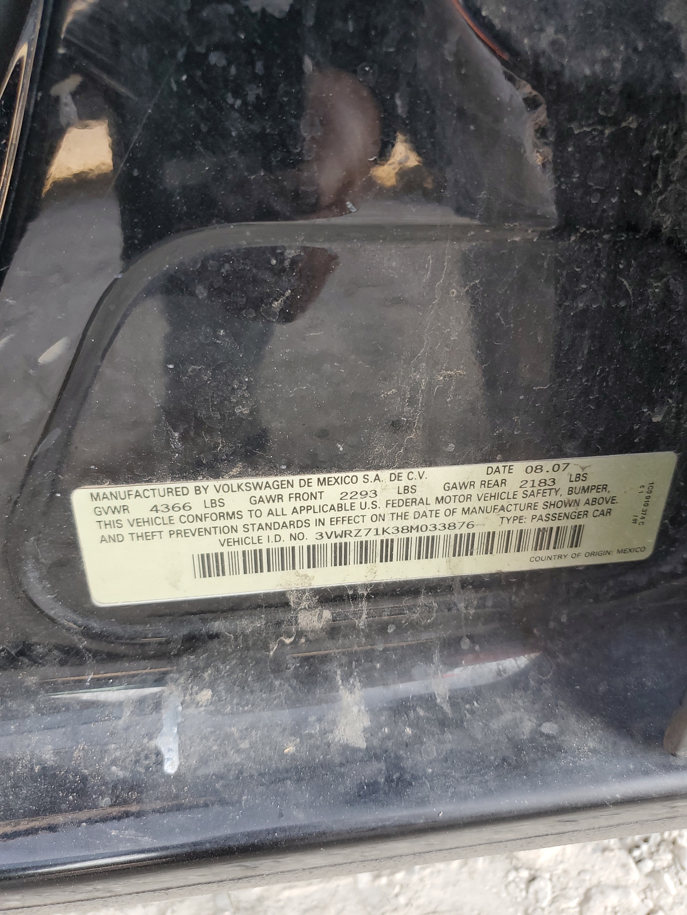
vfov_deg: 67.3
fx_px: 688
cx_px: 344
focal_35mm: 26
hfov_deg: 53.1
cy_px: 458
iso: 58
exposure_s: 1/120
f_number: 1.5
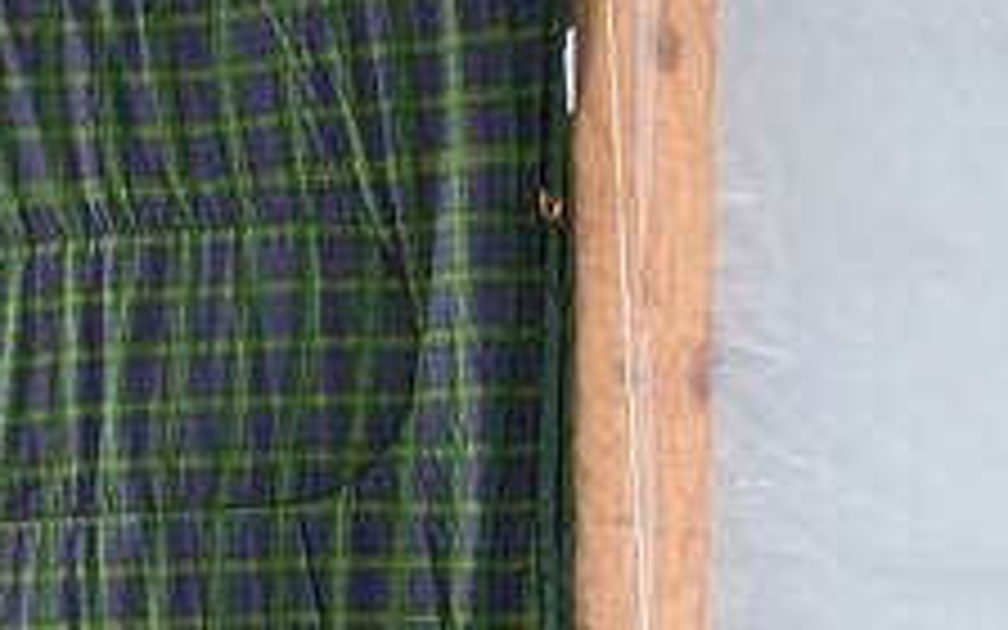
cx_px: -27
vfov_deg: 11.3
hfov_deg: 18.1
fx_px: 3077
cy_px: 918
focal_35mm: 112
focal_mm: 5.6
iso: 100
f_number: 2.7
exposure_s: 1/37.1
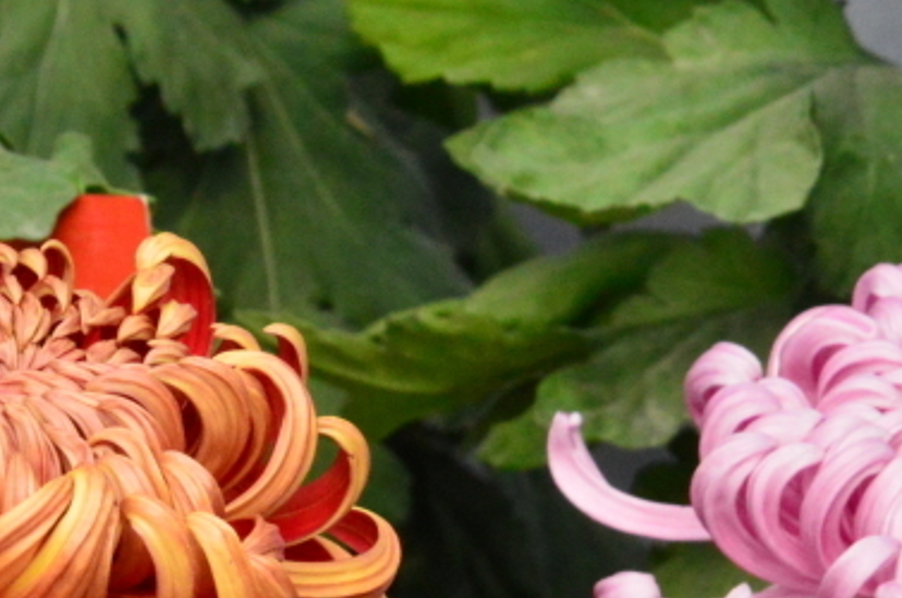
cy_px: 676
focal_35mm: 591
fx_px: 14792
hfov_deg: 3.5
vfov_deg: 2.3
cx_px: 608
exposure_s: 1/250
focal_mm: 145
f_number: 22
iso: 3600
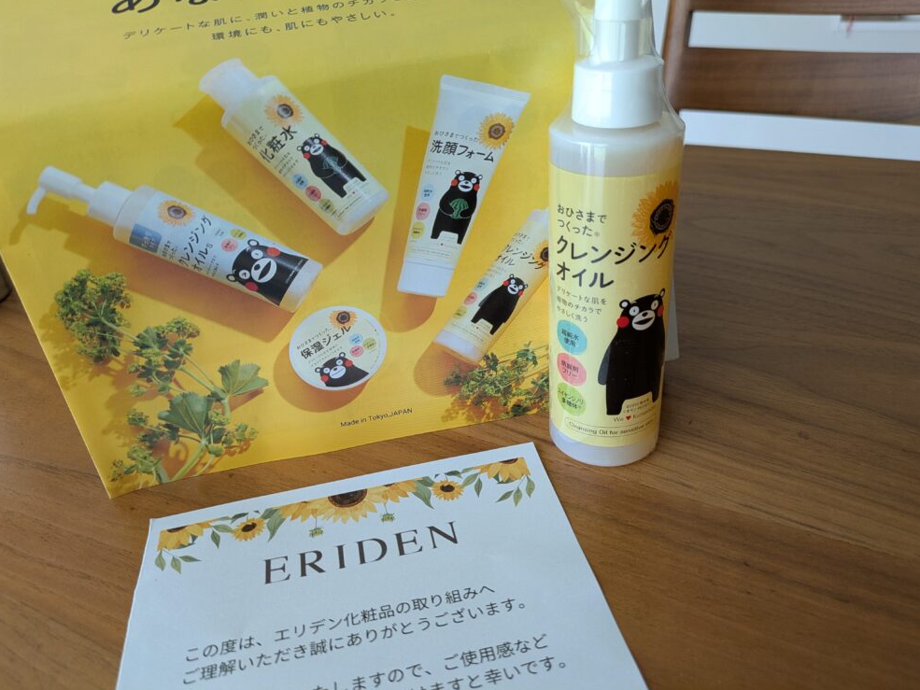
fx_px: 691
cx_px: 467
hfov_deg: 67.3
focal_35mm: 26
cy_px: 333
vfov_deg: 53.1
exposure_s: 1/60
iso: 166
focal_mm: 5.43
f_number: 1.89
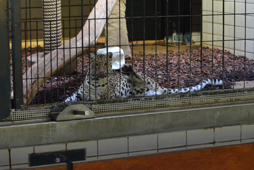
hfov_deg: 19.3
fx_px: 748
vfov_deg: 12.9
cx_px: 127
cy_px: 85
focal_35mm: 106
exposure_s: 1/25
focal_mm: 70
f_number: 4.5
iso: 3200
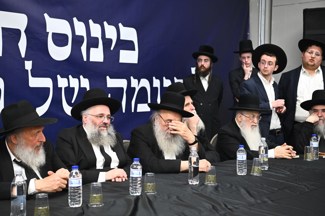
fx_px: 559
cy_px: 108
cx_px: 162
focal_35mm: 62
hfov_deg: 32.4
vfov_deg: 21.9
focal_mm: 62
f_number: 4.5
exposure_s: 1/160
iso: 2000
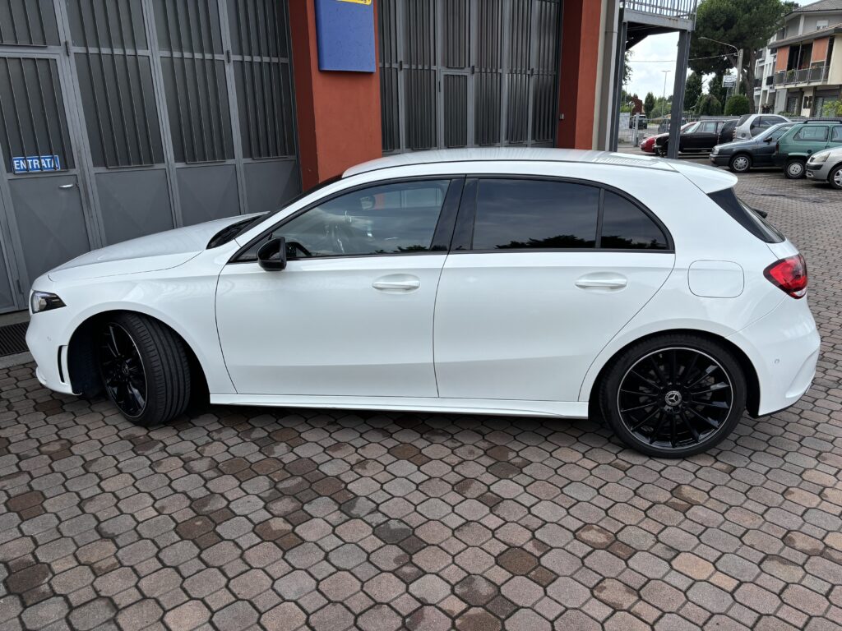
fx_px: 632
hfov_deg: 67.3
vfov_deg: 53.1
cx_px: 421
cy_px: 316
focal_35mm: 26
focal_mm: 5.96
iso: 50
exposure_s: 1/1590
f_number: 1.6
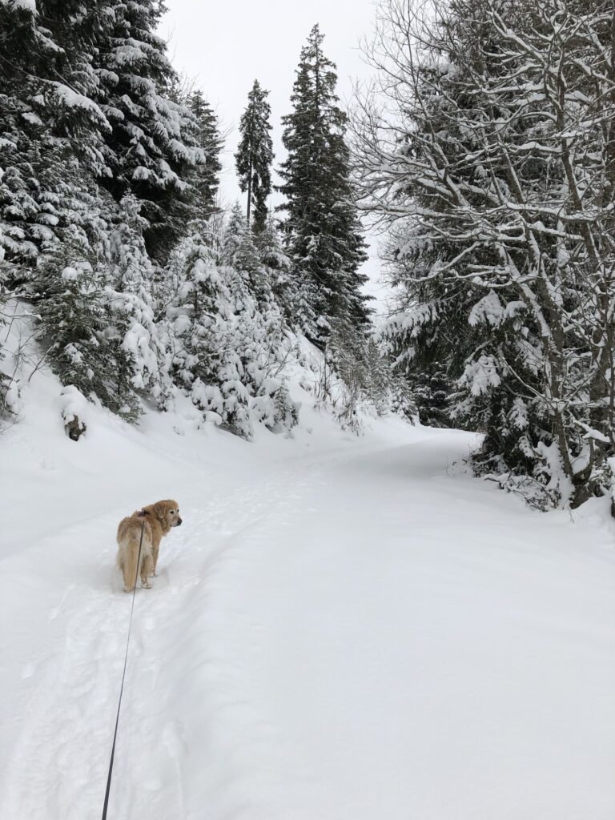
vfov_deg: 63.4
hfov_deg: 49.7
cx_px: 308
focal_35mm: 28
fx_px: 663
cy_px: 410
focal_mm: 4
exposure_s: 1/1600
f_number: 1.8
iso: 20
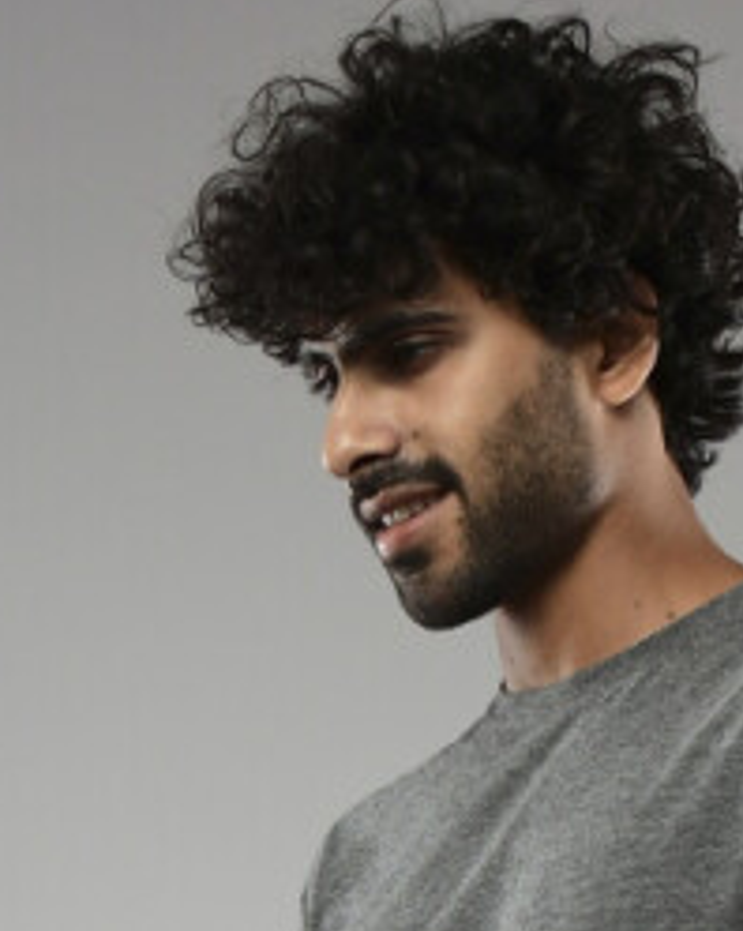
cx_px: 454
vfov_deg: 11.9
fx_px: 3881
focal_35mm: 141
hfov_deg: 10.9
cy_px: 1975
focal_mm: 31
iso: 400
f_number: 6.3
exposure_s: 1/125
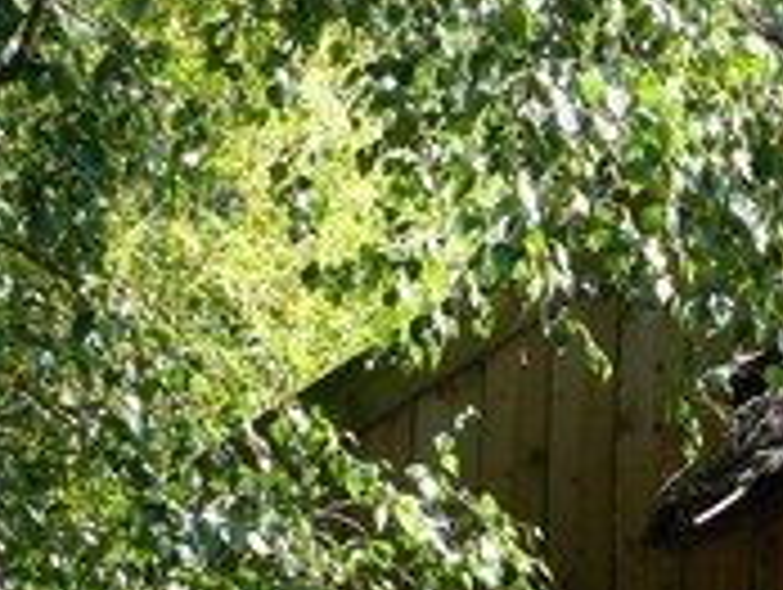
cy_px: 790
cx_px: 1397
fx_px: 3488
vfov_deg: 9.5
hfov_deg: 11.8
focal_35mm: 154
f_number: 4
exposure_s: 1/160
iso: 100
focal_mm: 8.3
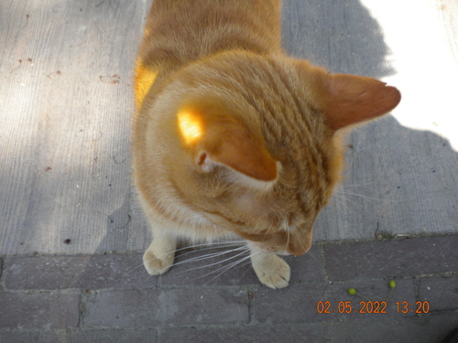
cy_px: 172
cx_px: 229
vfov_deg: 40.7
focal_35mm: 35
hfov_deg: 52.6
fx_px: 463
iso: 151
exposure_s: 1/500
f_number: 3.1
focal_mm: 6.3
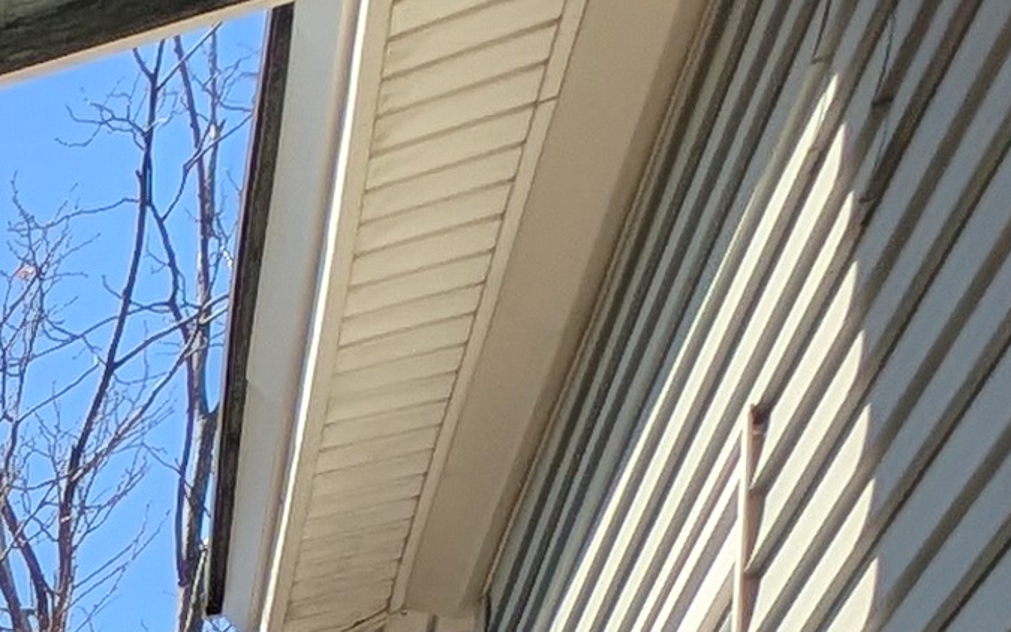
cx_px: -1258
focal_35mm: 77
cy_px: 1915
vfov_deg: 10.9
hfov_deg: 16.3
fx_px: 2122
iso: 39
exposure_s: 1/1905
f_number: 1.95
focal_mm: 2.23
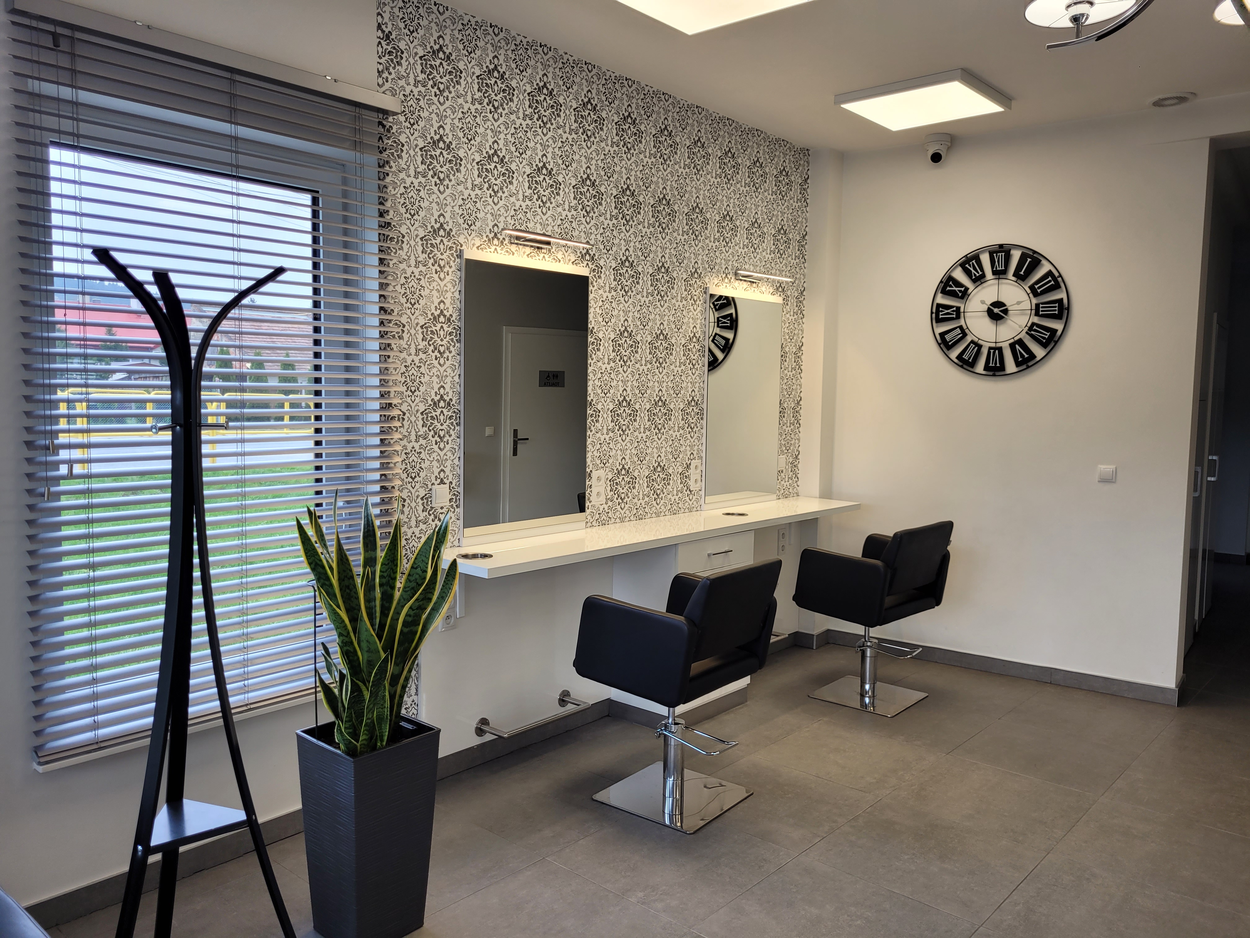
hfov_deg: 67.3
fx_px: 939
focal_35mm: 26
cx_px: 625
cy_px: 469
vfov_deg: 53.1
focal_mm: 5.4
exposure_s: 1/100
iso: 50
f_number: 1.8
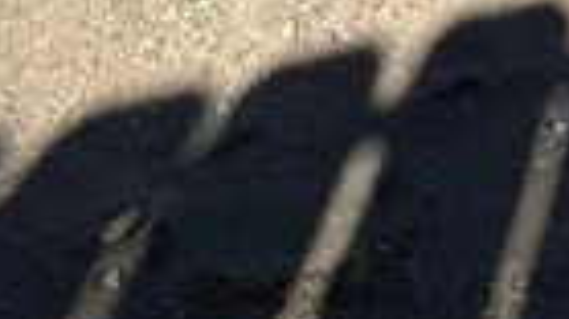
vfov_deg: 7.9
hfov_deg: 18.1
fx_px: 1568
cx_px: 872
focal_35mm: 104
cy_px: -928
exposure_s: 1/4386
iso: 40
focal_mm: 1.57
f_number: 1.8
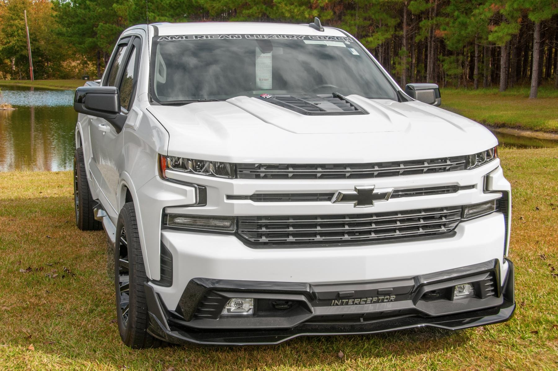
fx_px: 813
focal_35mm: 52
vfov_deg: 25.7
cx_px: 279
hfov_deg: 37.9
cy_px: 186
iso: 320
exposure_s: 1/250
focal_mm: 35
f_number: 8
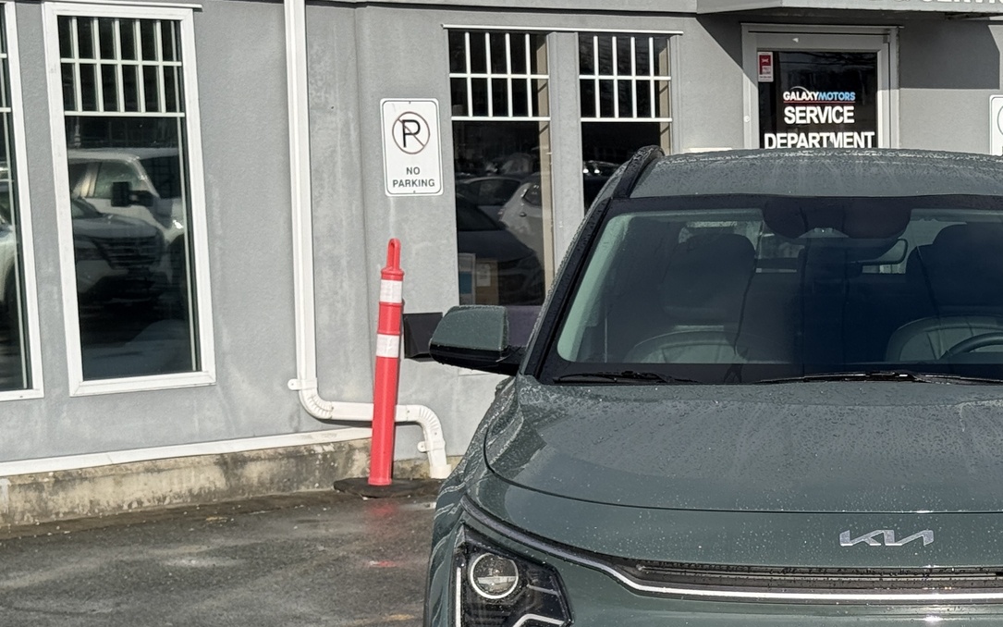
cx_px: 828
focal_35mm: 96
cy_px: 557
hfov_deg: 21.3
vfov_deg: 13.5
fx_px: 2624
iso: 64
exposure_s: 1/6536
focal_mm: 6.76
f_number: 1.78
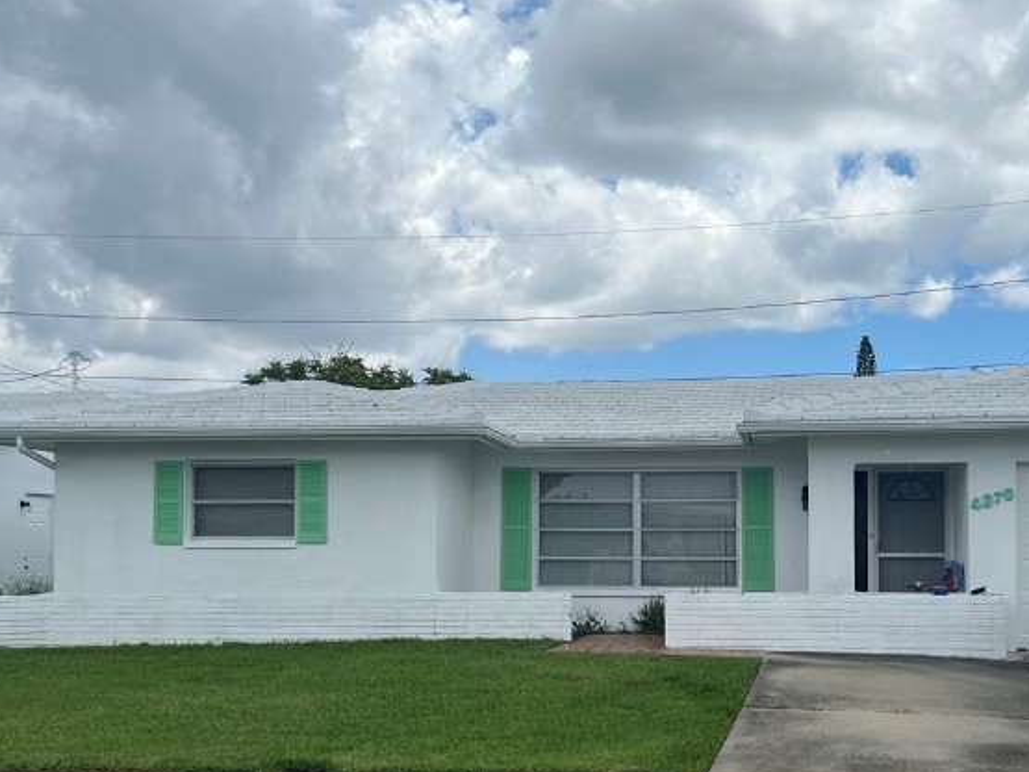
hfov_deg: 39.4
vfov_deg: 30.1
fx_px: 1427
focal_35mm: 48
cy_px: 501
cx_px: 653
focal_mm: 5.7
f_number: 1.5
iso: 50
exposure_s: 1/6579
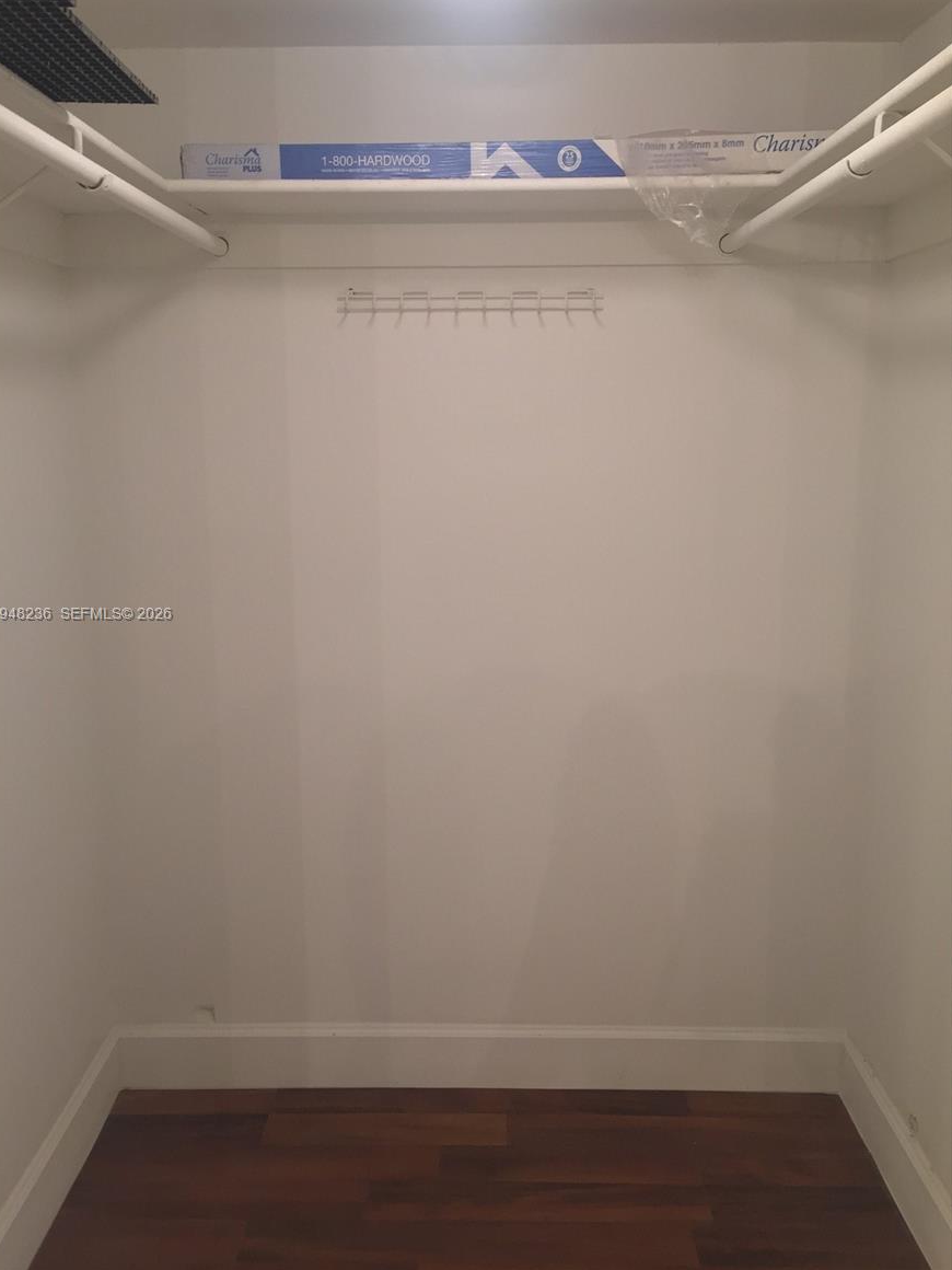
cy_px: 615
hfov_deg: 46.8
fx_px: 1100
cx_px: 462
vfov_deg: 60.0
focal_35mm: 30
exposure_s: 1/30
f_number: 2.2
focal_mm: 4.15
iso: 80
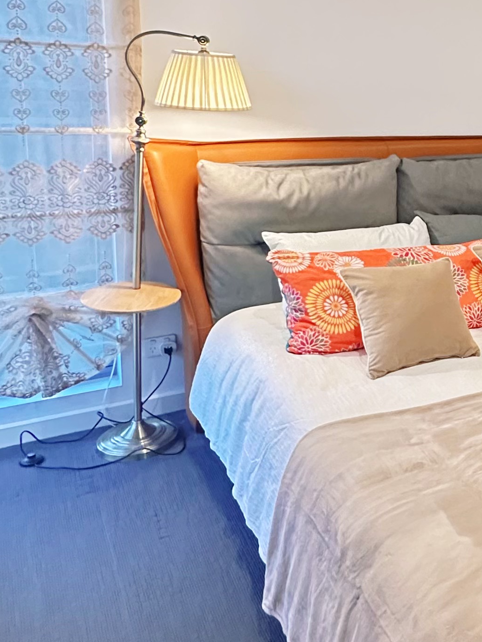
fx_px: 761
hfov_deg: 29.1
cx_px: 612
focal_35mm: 41
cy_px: 189
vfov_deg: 44.7
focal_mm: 2.22
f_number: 2.2
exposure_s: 1/50
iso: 320
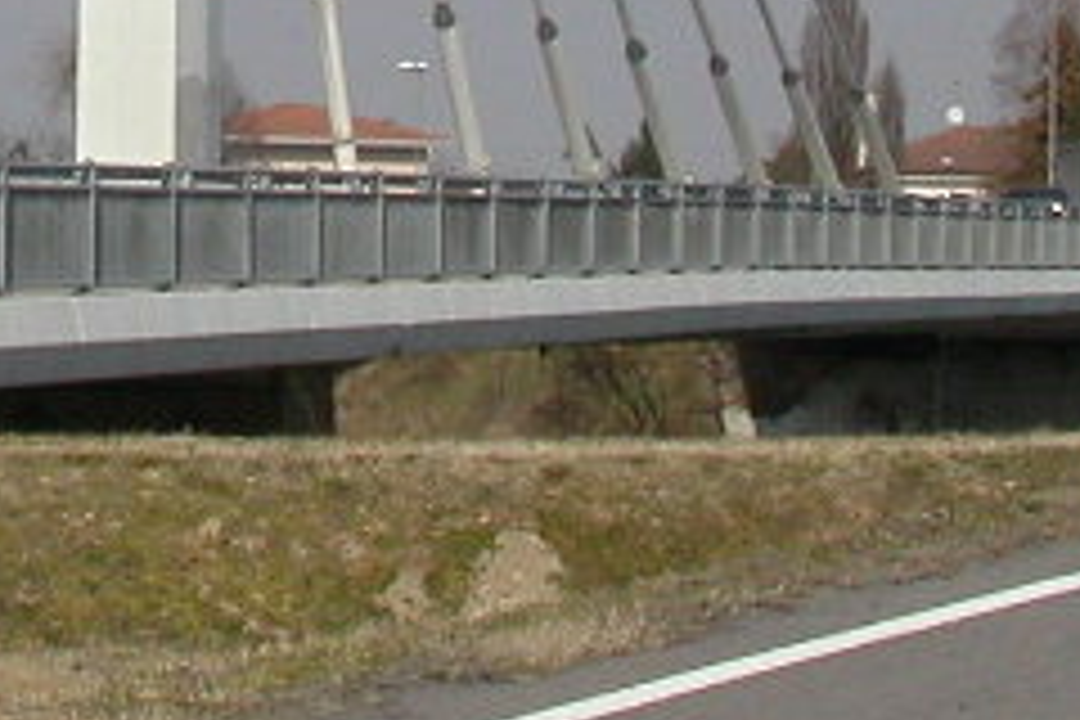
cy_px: -531
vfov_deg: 7.4
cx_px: -230
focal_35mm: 182
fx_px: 5460
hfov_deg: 11.1
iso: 100
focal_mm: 8.6
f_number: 7.7
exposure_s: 1/591
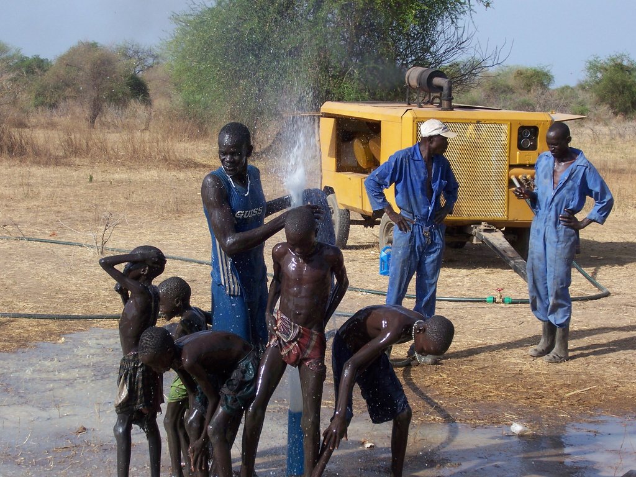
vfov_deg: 17.0
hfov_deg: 22.5
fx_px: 1598
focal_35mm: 87
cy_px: 238
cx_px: 318
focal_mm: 14.9
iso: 80
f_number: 4.5
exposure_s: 1/640
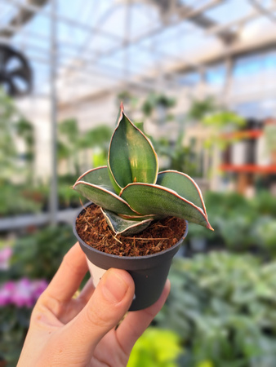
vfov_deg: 71.6
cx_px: 138
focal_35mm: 24
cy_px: 184
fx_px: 255
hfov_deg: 56.9
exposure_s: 1/133
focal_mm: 5.23
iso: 50
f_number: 1.8
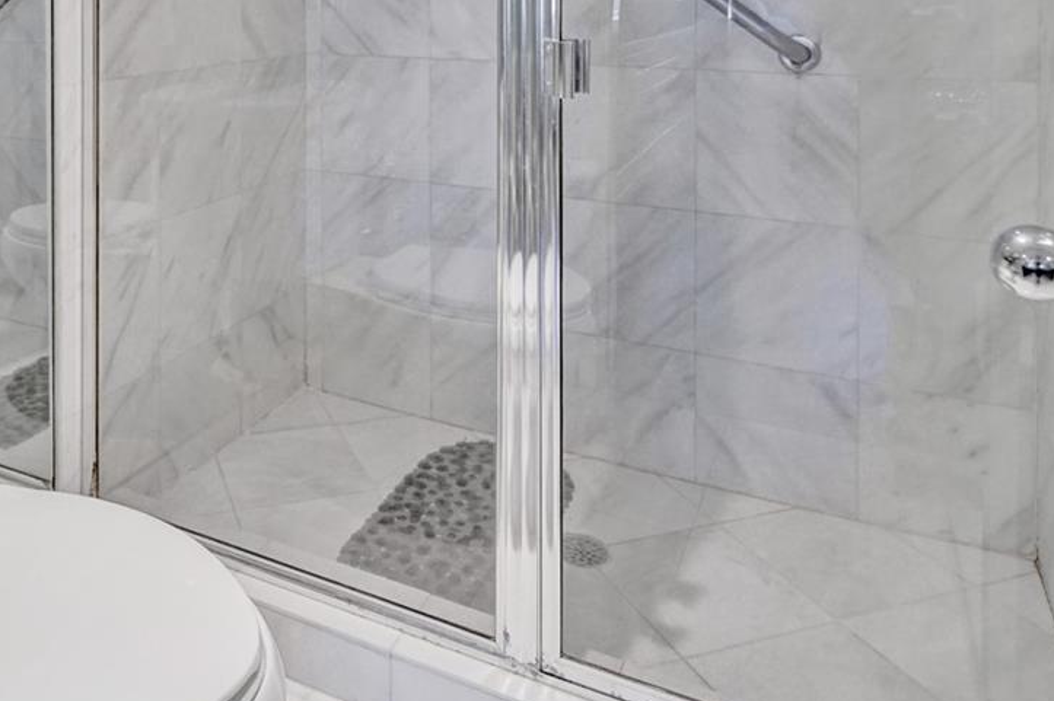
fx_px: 907
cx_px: 325
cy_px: -17
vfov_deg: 37.3
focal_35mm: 31
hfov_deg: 58.5
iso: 1250
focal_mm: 14
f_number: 4
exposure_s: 1/400
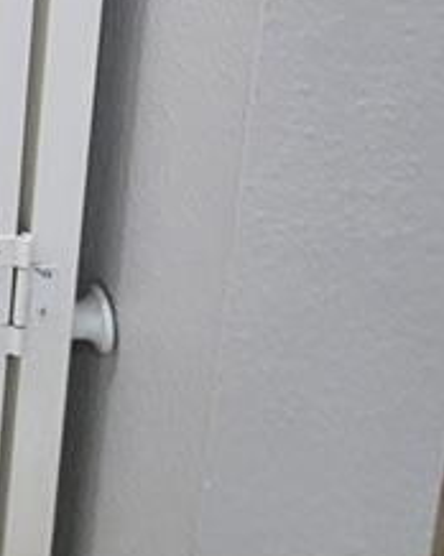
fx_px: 2303
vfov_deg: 11.9
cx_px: -610
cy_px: -650
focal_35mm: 140
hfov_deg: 9.8
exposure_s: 1/119
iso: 160
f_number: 1.8
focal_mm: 5
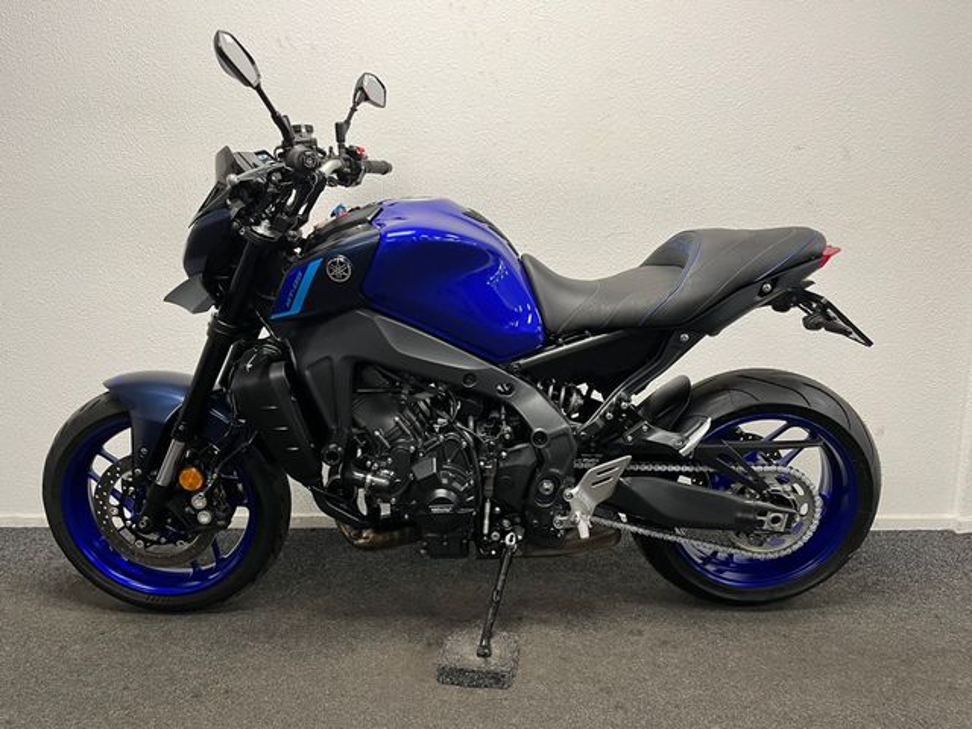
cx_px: 486
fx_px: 730
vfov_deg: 53.1
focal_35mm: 26
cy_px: 364
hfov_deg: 67.3
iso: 100
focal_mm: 5.1
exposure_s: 1/50
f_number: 1.6
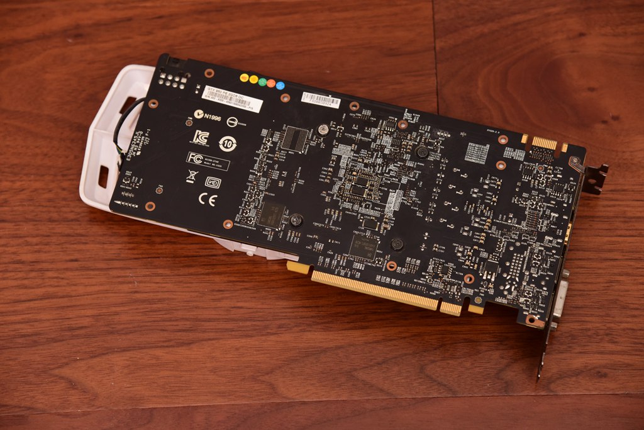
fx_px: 2147
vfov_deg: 11.4
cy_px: 215
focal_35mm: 120
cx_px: 322
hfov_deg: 17.1
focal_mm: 120
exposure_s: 1/60
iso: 1600
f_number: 5.6
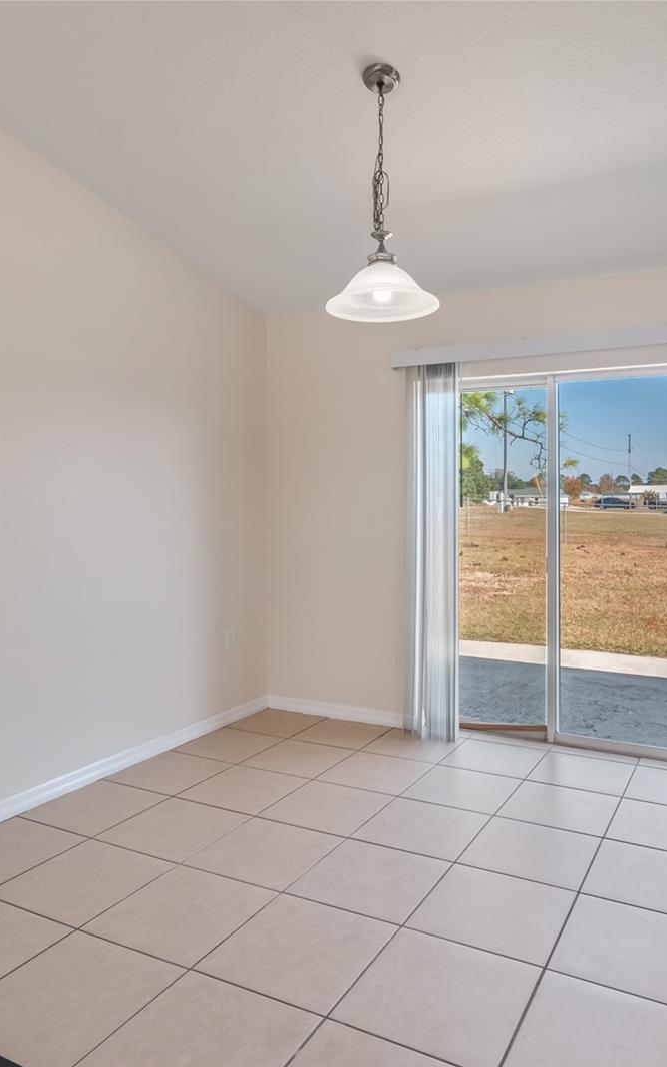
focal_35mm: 23
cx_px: 383
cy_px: 534
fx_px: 668
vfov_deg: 77.1
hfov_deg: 52.8
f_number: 9
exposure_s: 1/10
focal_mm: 10
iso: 250
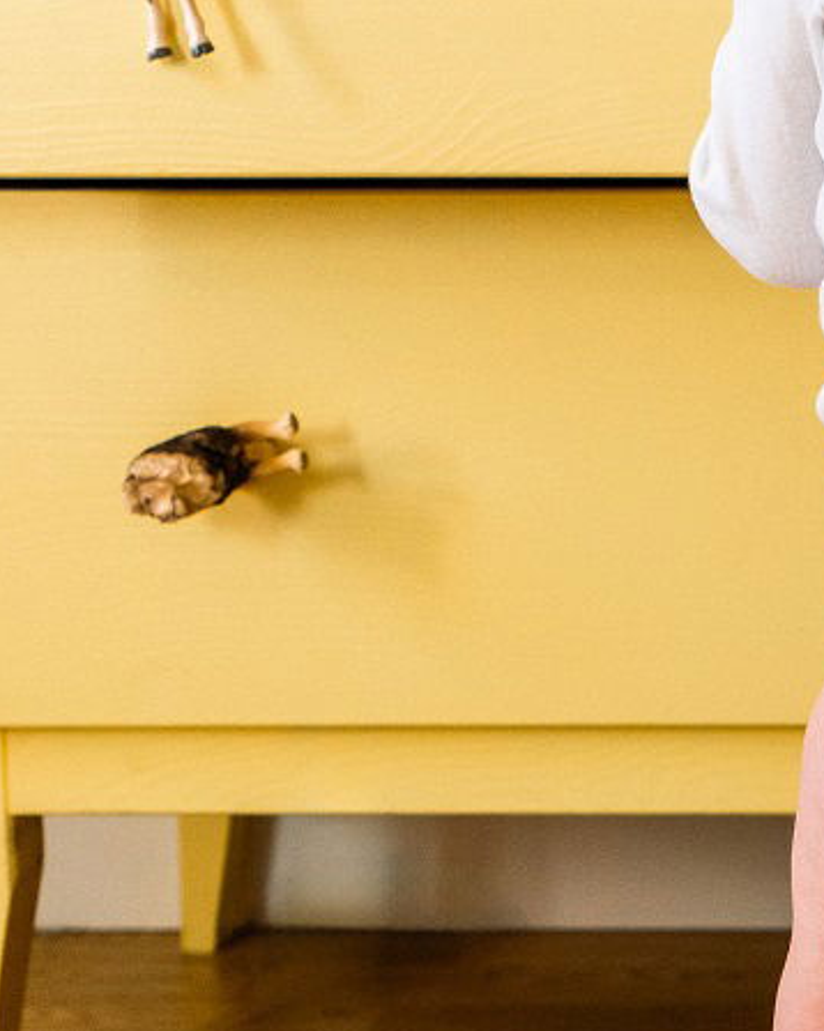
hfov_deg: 13.7
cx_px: 1126
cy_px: 270
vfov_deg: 17.9
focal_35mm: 107
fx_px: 3264
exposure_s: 1/250
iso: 800
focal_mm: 34
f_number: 5
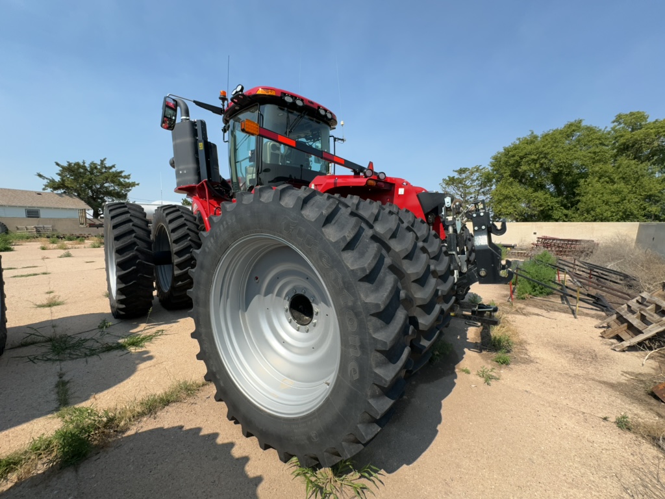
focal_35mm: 14
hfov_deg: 102.1
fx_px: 269
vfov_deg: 85.7
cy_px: 250
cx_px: 332
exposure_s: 1/1221
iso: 40
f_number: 2.2
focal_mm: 2.22
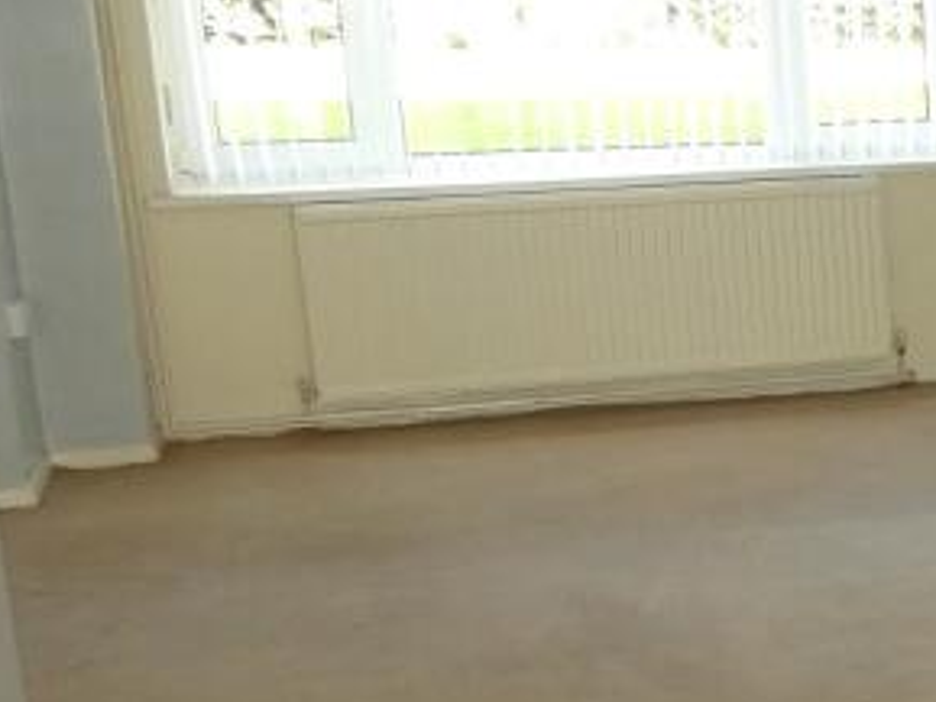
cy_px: 514
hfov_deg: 21.4
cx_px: 1364
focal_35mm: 78
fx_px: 2110
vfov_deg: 18.8
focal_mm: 3.9
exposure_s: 1/60
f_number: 2.9
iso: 200
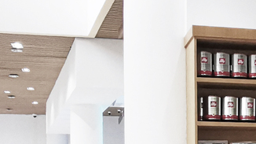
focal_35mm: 107
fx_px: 726
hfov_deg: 18.3
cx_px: 352
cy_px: 153
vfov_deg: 11.2
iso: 320
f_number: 2.2
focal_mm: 2.35
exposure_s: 1/100
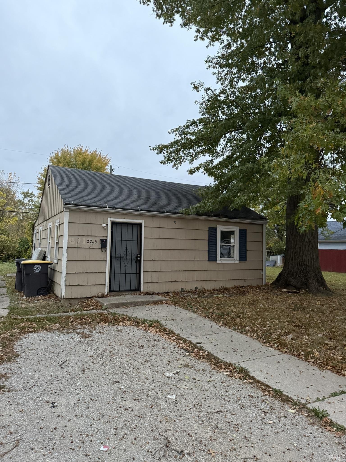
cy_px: 231
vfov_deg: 71.6
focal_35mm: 24
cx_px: 173
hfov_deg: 56.8
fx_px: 320
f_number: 1.78
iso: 500
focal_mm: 6.76
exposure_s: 1/60
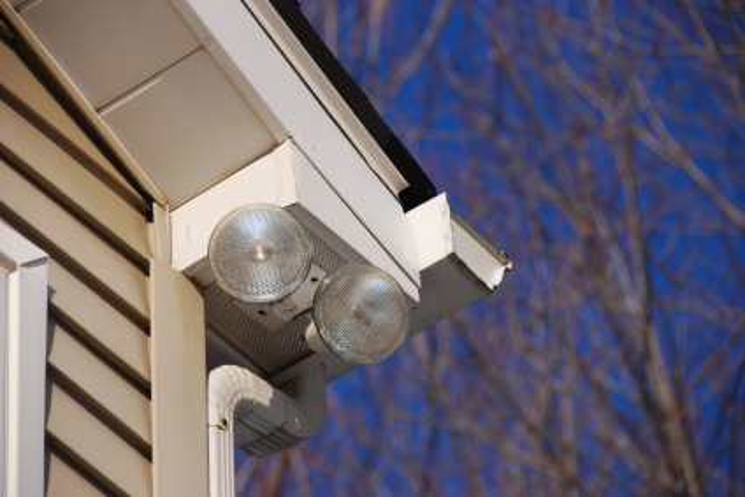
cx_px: 372
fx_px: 4192
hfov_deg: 10.2
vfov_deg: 6.8
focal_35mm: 202
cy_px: 248
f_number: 5.6
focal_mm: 135
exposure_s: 1/640
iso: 100
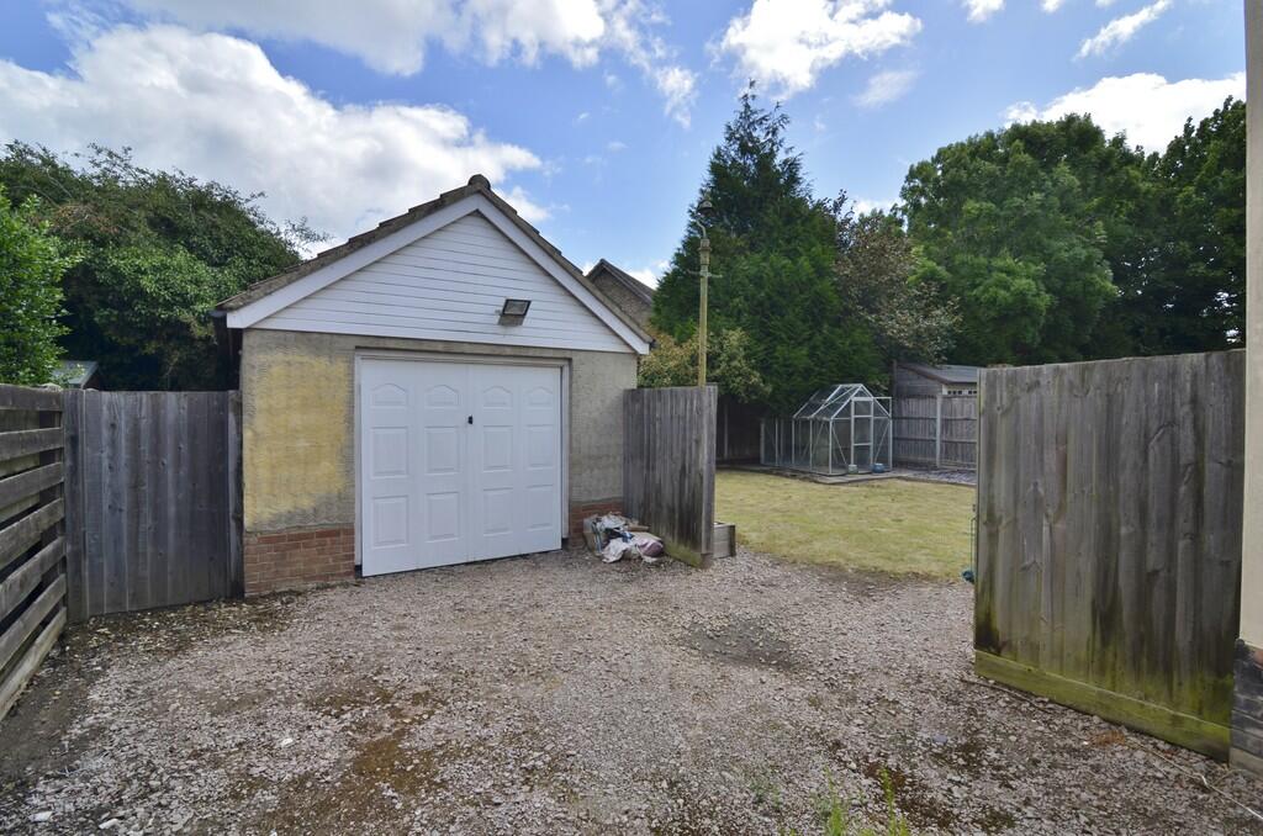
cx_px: 632
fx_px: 578
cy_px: 418
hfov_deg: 95.1
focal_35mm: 16
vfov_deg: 71.8
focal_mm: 11
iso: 160
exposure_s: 1/250
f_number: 8
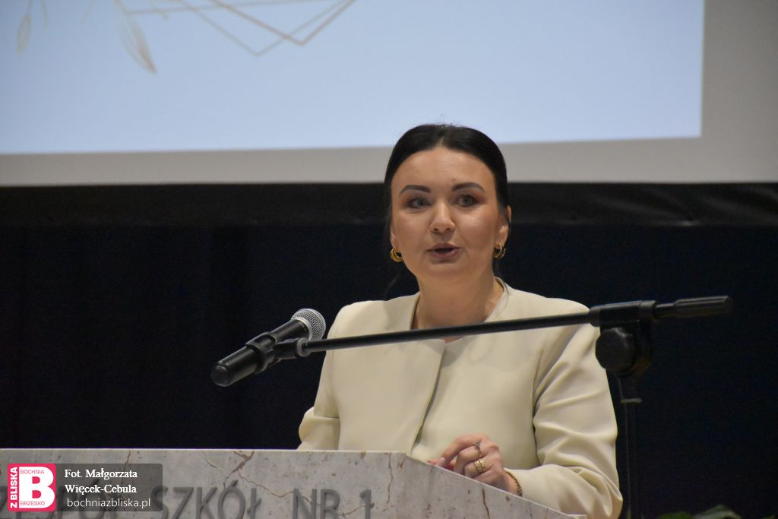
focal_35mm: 210
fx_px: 4539
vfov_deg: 6.5
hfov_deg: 9.8
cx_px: 389
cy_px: 260
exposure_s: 1/500
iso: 9000
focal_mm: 140
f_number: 5.6
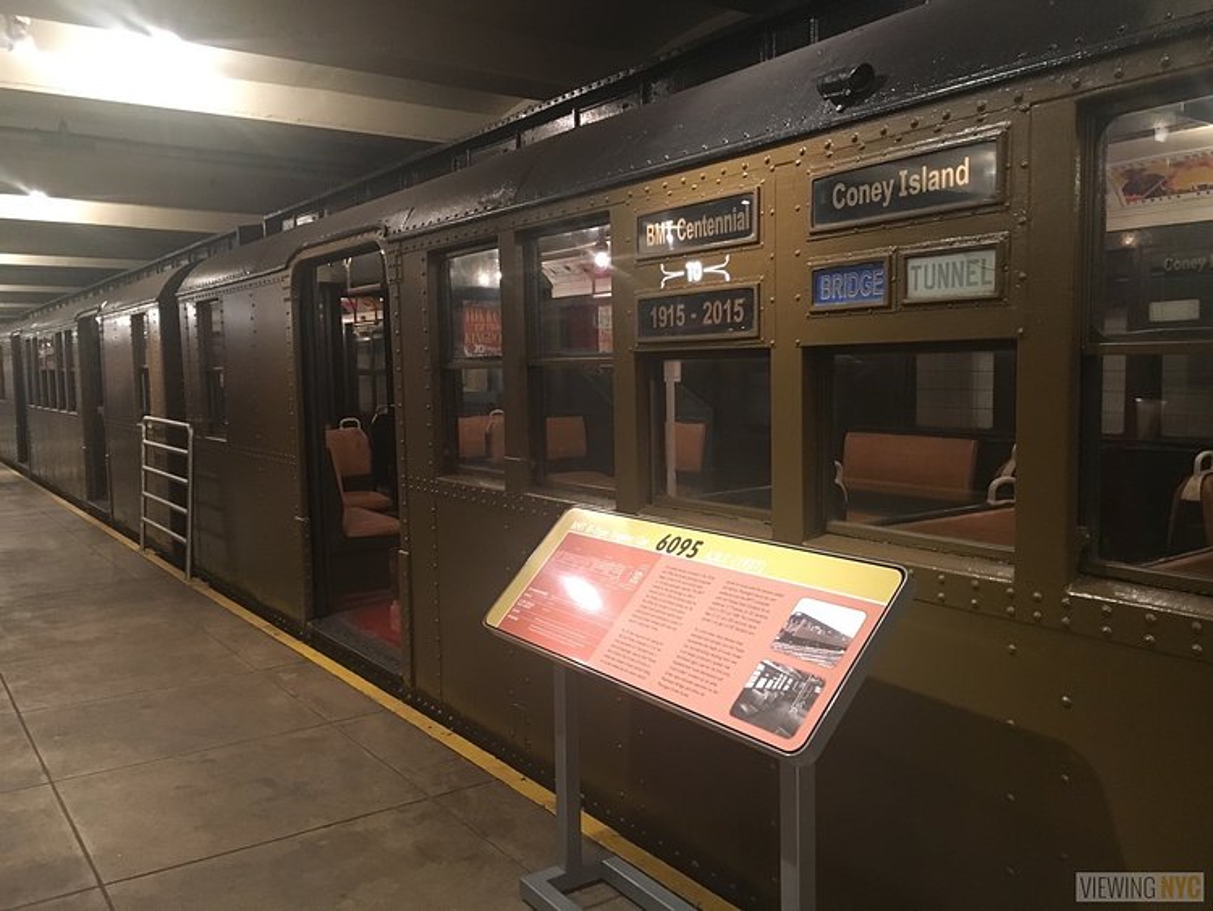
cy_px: 456
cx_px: 606
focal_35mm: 29
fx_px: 1017
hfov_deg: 61.6
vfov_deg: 48.3
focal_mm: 4.15
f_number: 2.2
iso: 200
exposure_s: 1/17
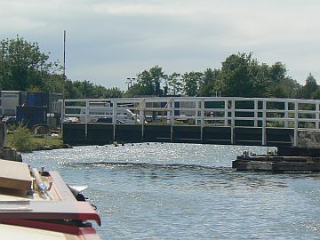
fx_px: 2367
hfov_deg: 7.7
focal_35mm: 256
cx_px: 160
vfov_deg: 5.8
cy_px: 120
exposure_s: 1/500
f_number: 7.1
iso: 80
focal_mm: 42.6
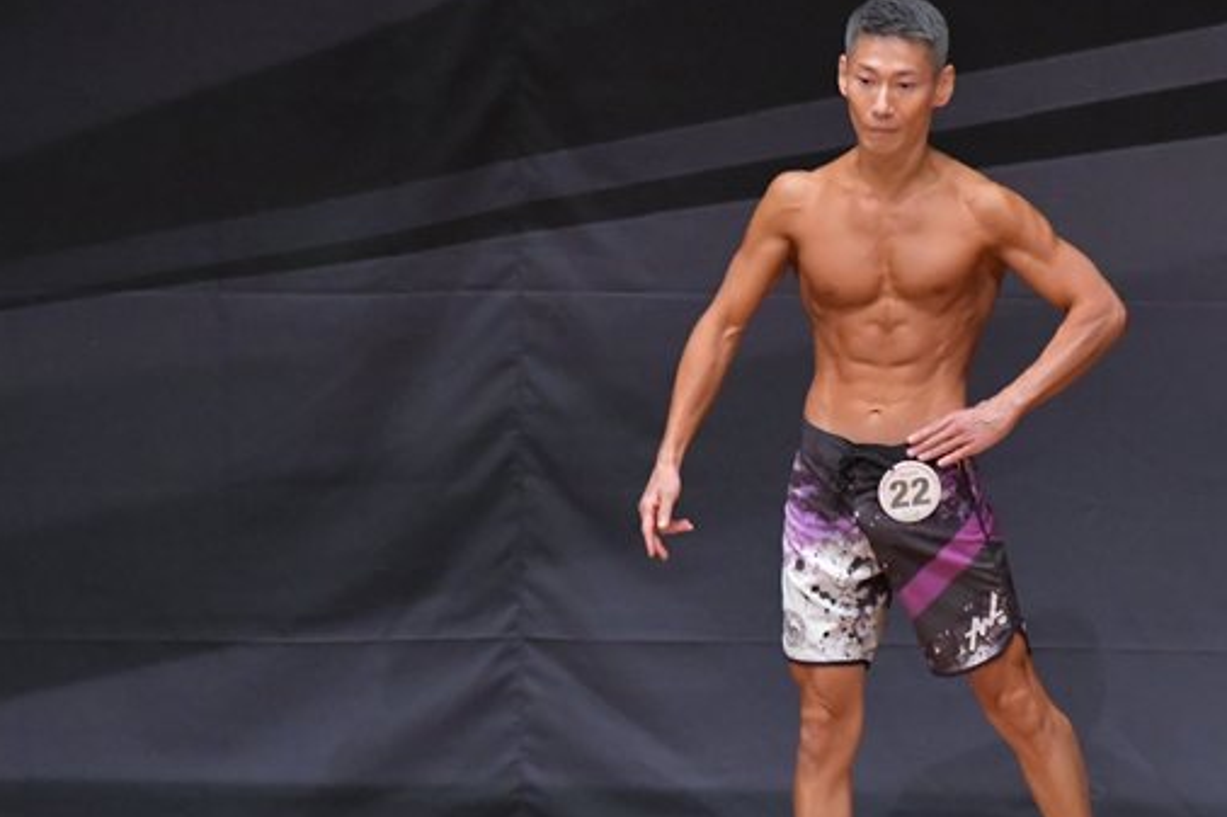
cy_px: 536
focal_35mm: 482
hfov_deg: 4.3
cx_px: 848
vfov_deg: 2.9
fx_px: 16422
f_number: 5.6
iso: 6400
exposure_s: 1/400
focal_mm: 210
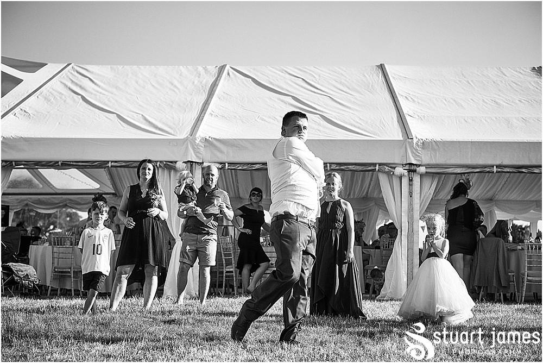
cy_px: 182
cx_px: 272
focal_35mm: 75
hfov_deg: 27.0
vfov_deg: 18.2
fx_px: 1132
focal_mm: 50
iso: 400
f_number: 2.8
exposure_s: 1/2500
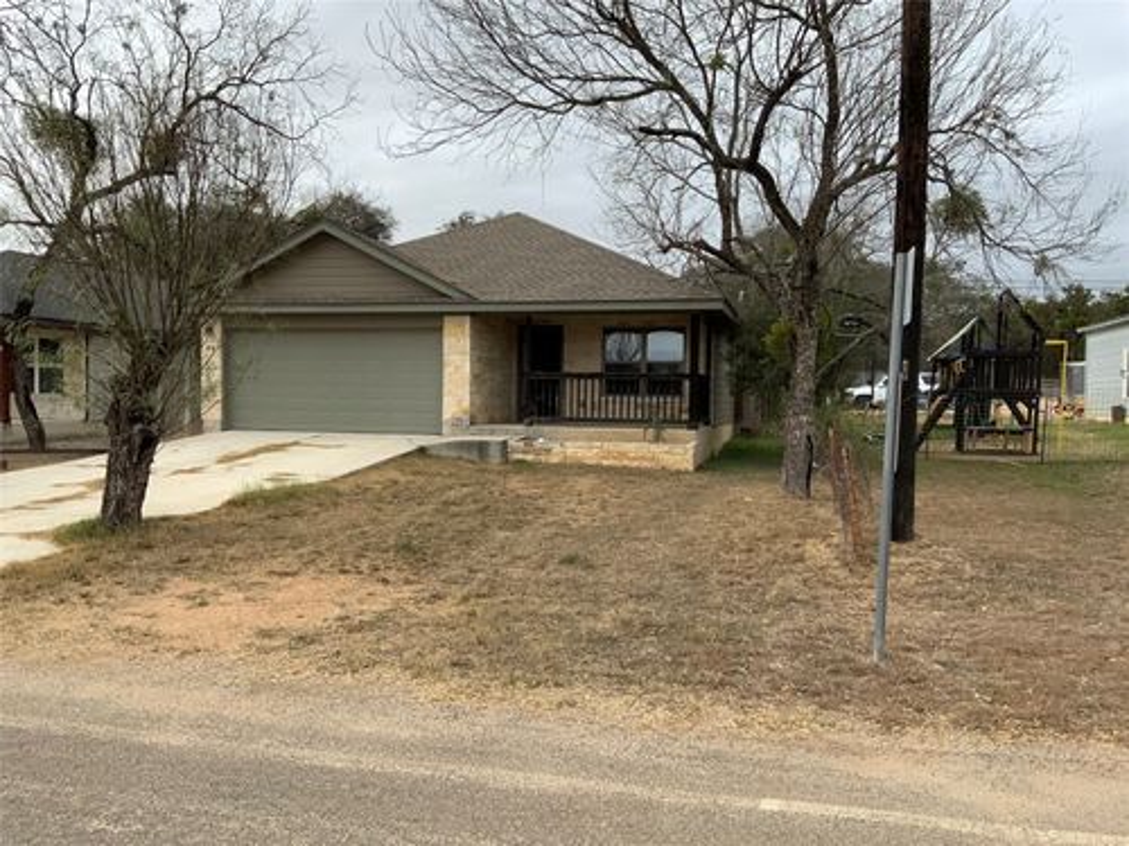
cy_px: 423
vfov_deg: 48.2
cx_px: 564
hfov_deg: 61.7
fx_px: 946
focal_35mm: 29
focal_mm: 3
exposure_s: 1/1121
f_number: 1.8
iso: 16
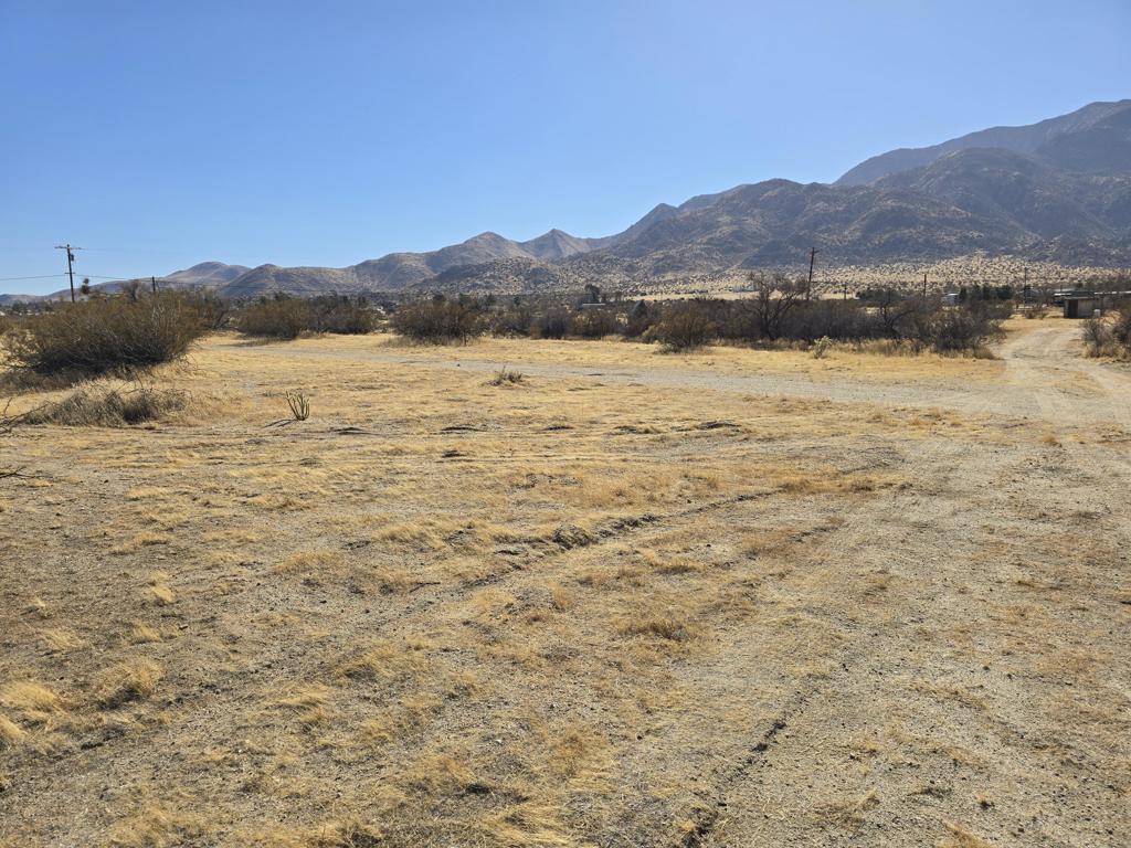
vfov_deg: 58.9
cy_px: 424
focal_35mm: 23
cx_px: 566
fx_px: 751
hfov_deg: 73.9
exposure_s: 1/1336
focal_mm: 6.3
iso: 12
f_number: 1.7
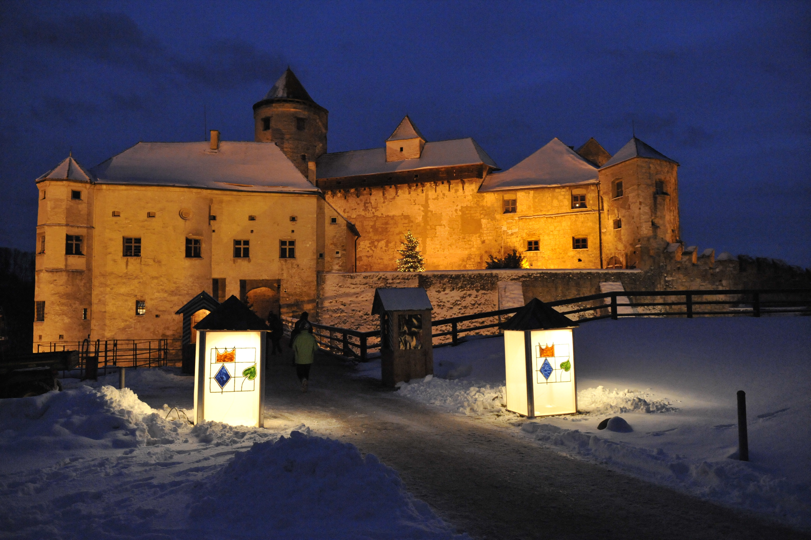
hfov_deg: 65.5
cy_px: 270
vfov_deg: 46.3
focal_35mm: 28
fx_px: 630
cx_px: 406
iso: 6400
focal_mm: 28
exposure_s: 1/80
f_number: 4.5
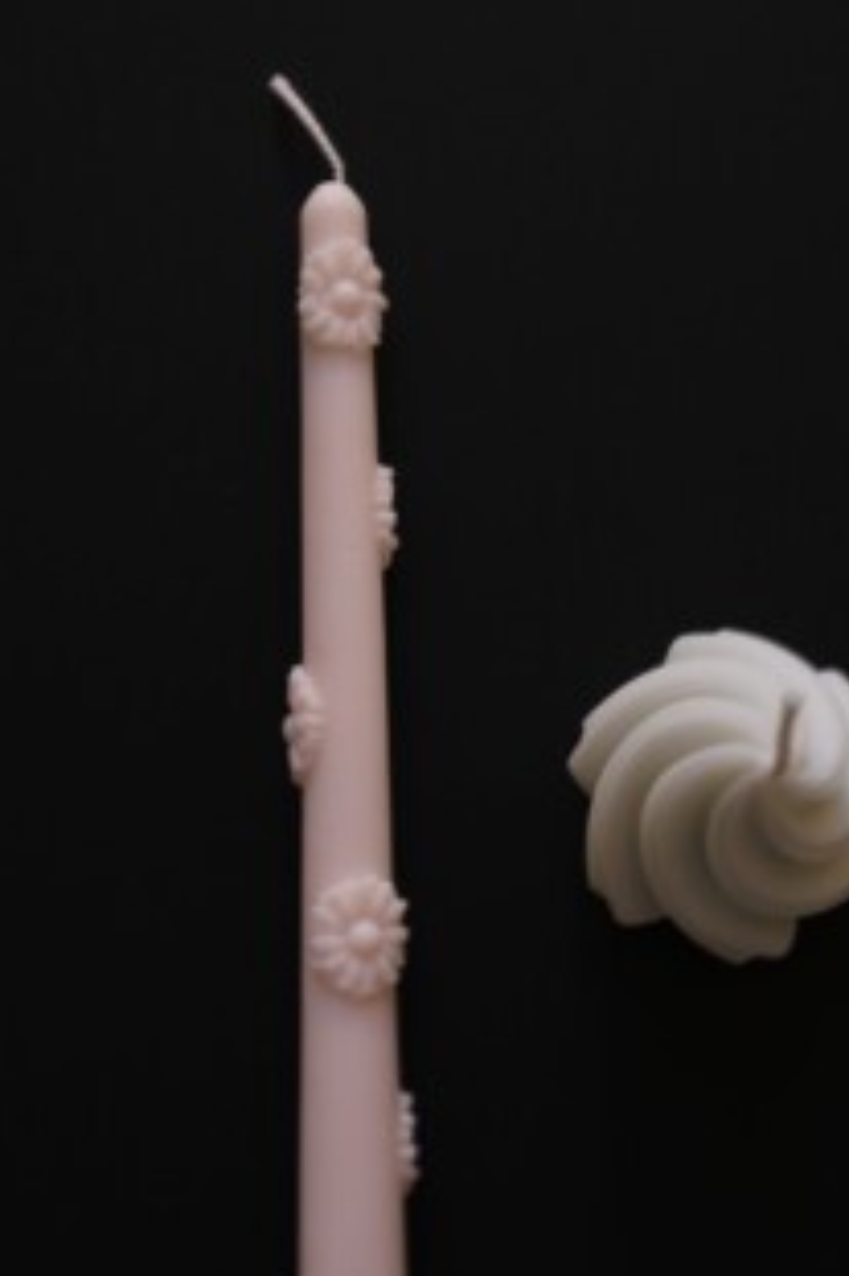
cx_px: 527
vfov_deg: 42.4
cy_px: 804
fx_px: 1629
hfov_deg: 29.1
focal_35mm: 46
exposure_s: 1/3
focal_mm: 24.3
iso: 640
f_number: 6.4
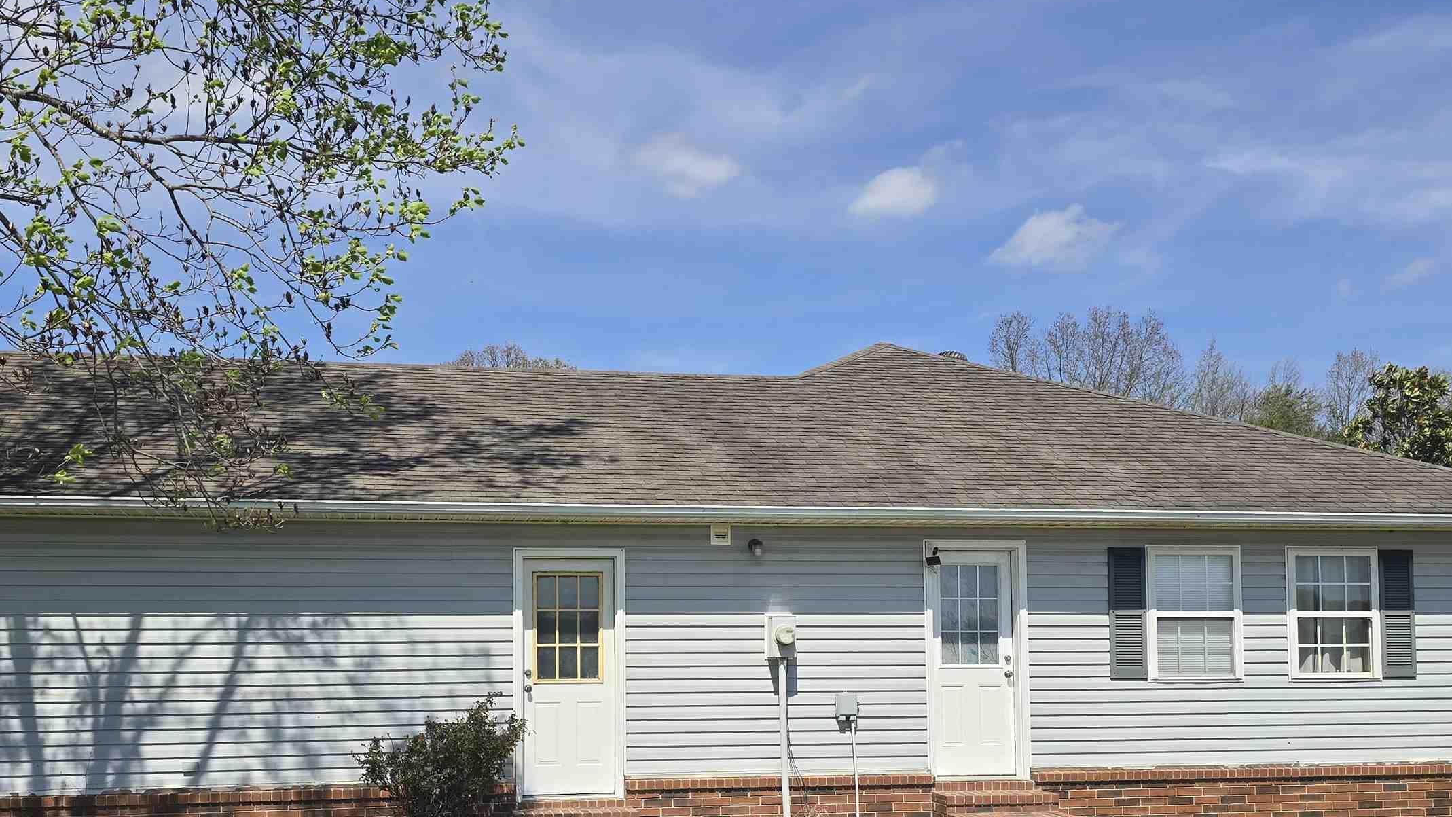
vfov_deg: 32.2
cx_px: 630
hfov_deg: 55.1
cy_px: 611
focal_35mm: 36
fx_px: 1386
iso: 12
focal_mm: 6.3
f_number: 1.7
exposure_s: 1/1033
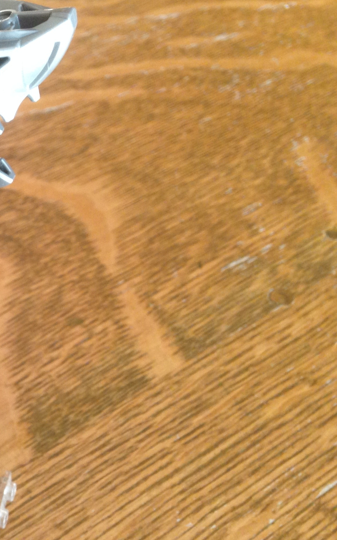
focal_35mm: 61
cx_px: -121
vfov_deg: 33.5
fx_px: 896
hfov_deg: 19.4
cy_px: 249
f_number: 2.4
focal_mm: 4.12
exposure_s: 1/20
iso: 80
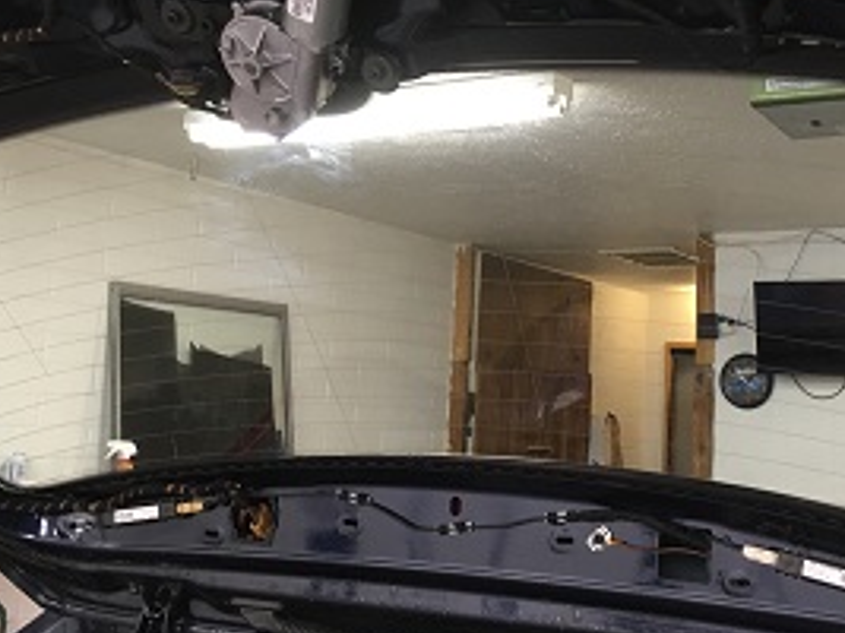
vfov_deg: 29.0
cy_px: 261
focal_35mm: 50
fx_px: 1220
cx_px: 576
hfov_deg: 37.7
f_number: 2.2
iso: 100
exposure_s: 1/30
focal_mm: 4.15
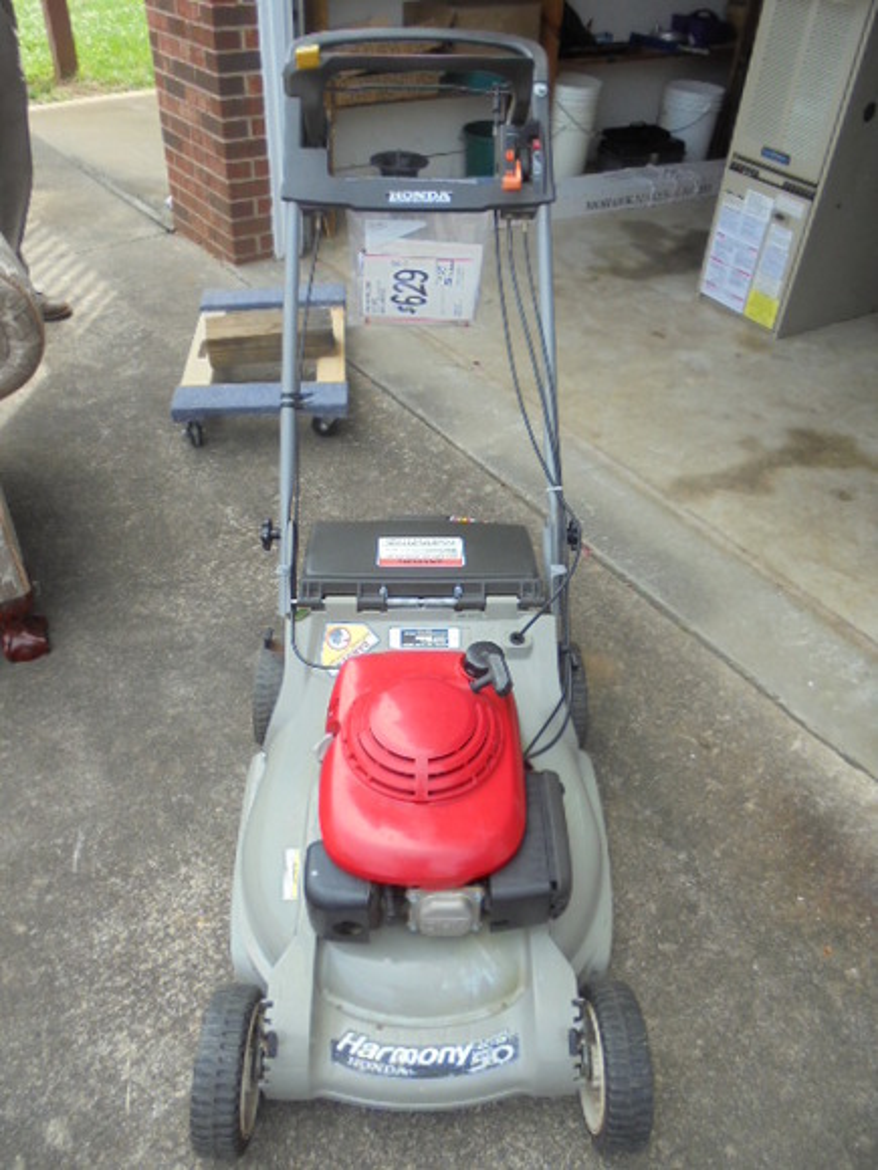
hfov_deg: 53.1
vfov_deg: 67.3
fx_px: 879
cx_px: 439
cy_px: 585
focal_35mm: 26
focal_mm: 4.6
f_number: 3.5
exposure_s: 1/400
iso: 100
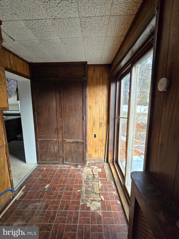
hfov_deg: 89.9
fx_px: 90
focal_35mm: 13
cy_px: 120
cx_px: 90
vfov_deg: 106.2
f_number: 2.2
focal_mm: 2.2
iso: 200
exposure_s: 1/359
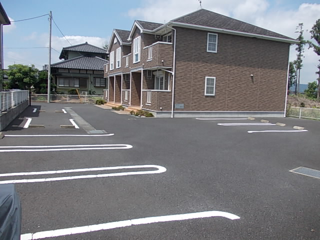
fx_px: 259
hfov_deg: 63.4
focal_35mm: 28
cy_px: 120
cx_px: 160
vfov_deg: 49.7
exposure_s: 1/400
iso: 80
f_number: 5.4
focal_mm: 4
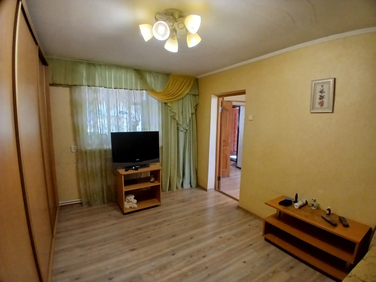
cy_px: 141
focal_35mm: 17
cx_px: 188
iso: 200
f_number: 2.2
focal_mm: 1.4
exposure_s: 1/33.3
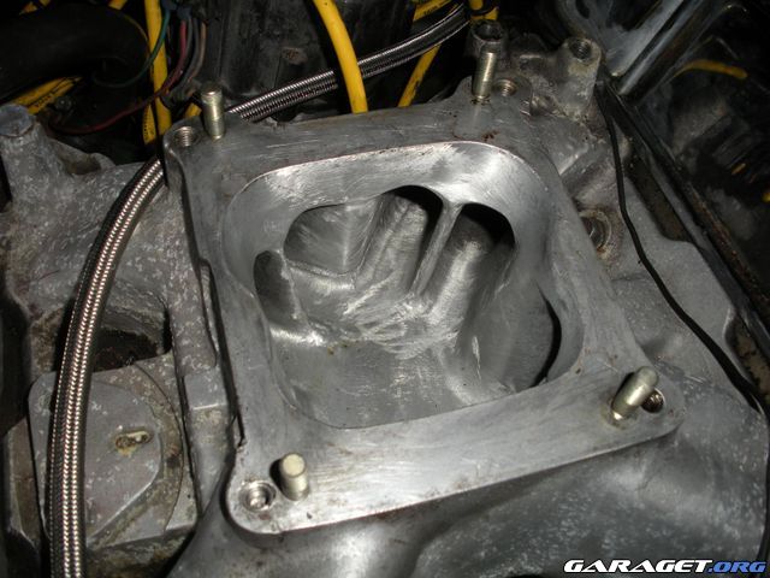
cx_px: 385
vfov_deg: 39.7
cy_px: 289
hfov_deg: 51.4
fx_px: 801
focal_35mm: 36
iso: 64
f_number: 3.5
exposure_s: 1/60
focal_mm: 6.3
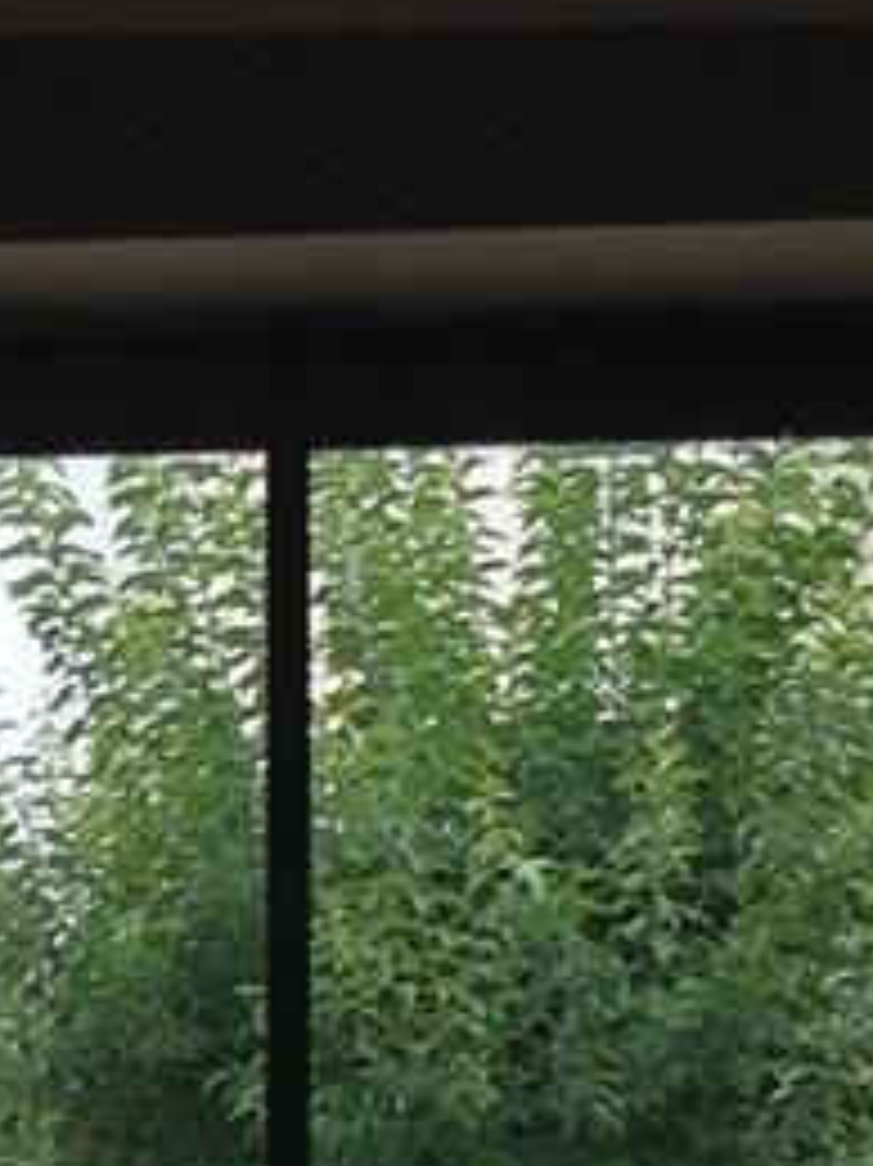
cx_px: -270
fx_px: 5452
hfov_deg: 9.0
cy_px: 2273
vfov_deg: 11.1
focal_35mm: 162
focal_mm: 4.28
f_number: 2.4
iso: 50
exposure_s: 1/282
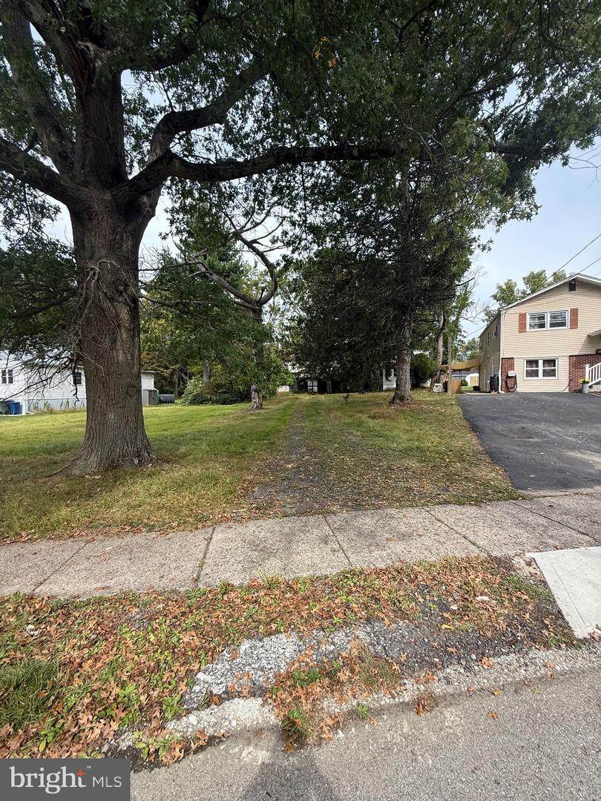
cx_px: 300
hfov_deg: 85.7
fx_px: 324
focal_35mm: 14
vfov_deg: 102.1
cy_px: 400
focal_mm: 2.22
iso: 64
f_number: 2.2
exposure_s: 1/638
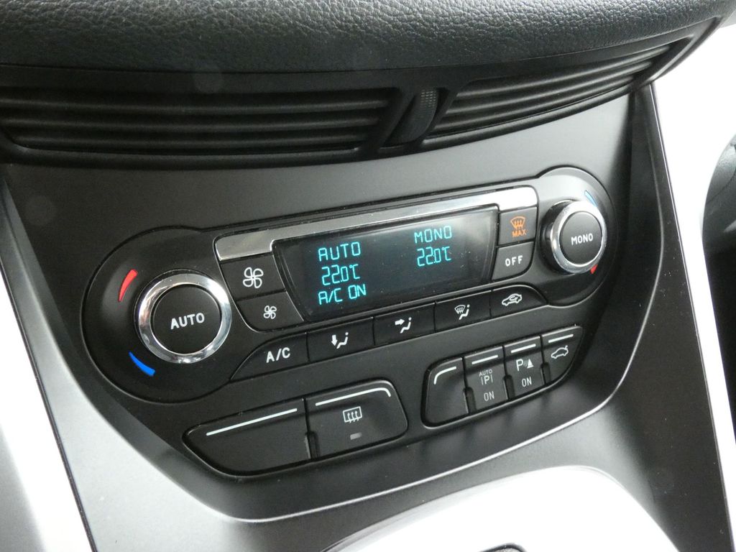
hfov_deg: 55.4
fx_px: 702
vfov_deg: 42.9
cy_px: 276
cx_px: 368
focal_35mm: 33
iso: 1600
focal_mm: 6
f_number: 5.6
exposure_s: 1/40
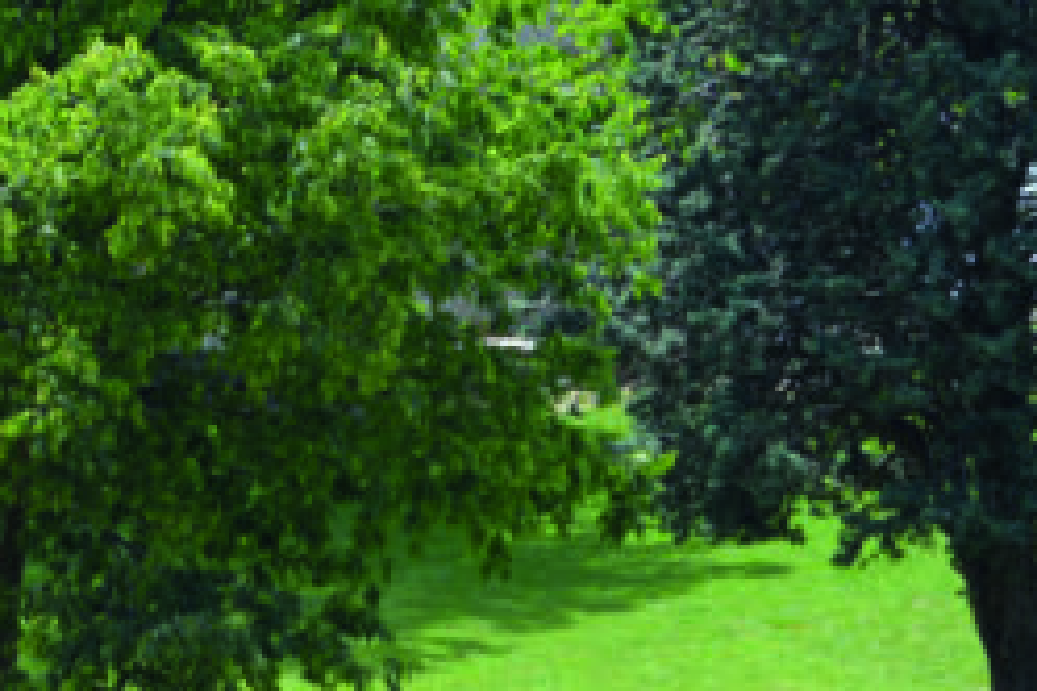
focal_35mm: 339
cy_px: 44
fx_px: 9766
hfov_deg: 6.0
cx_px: -187
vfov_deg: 4.1
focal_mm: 55
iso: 100
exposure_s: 1/160
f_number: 6.3
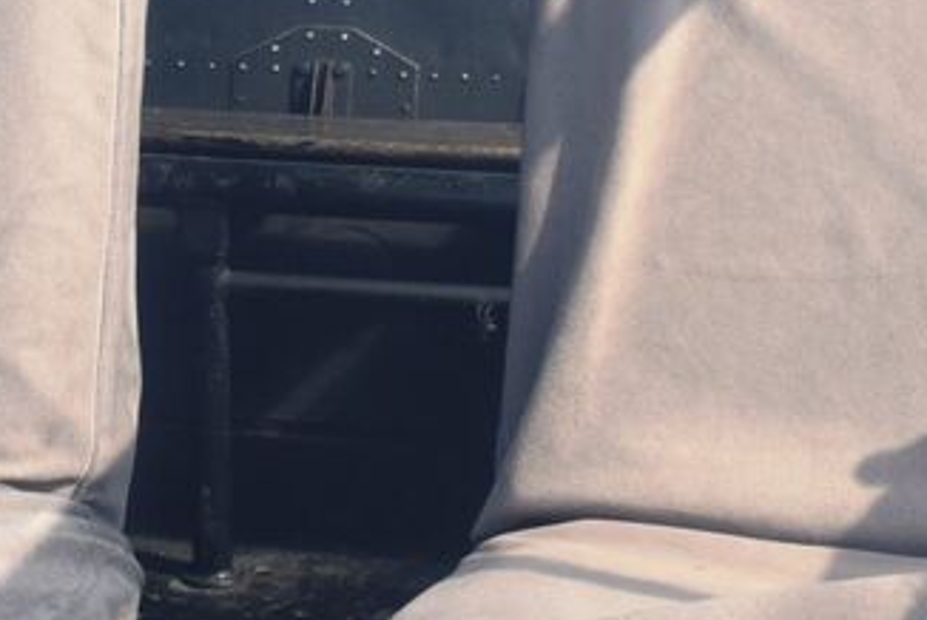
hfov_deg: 19.0
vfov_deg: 12.5
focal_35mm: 106
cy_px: -236
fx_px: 2732
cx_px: 165
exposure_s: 1/250
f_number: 8
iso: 200
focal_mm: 18
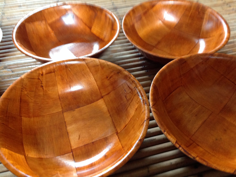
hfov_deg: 52.7
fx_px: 238
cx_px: 118
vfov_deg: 40.6
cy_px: 88
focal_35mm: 35
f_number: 2.4
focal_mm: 4.28
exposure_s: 1/15
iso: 250
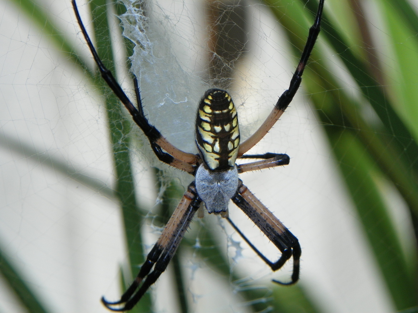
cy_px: 156
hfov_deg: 12.2
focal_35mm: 162
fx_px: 1957
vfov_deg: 9.2
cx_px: 209
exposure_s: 1/640
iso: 64
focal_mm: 28.8
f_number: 4.5
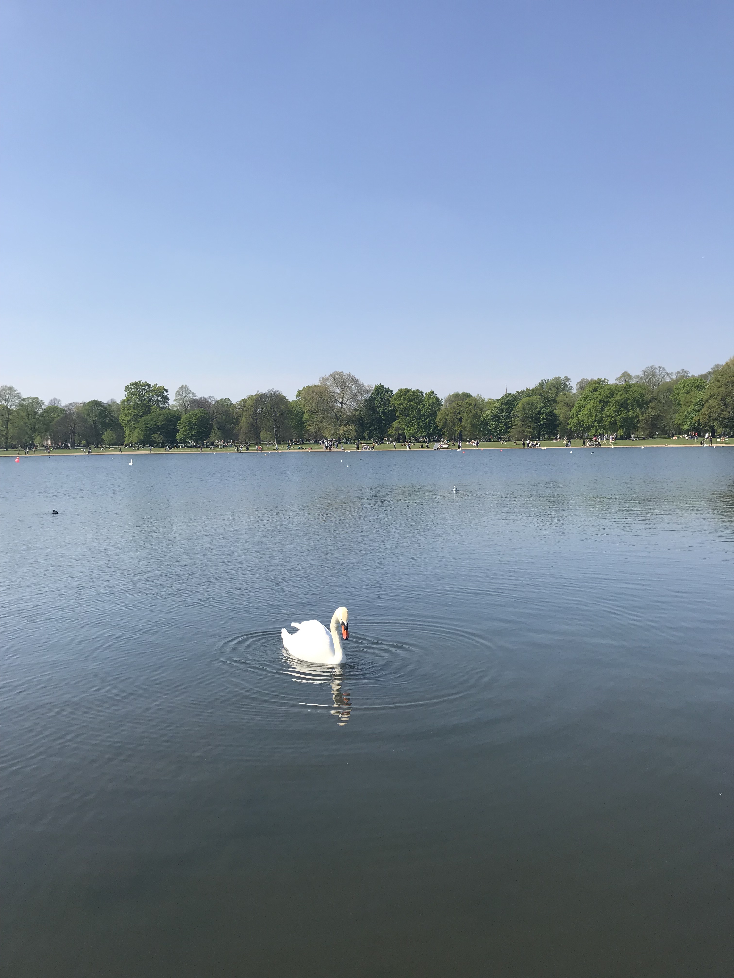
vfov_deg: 63.4
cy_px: 489
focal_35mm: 28
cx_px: 367
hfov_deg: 49.7
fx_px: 792
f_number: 1.8
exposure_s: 1/2398
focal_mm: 3.99
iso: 20
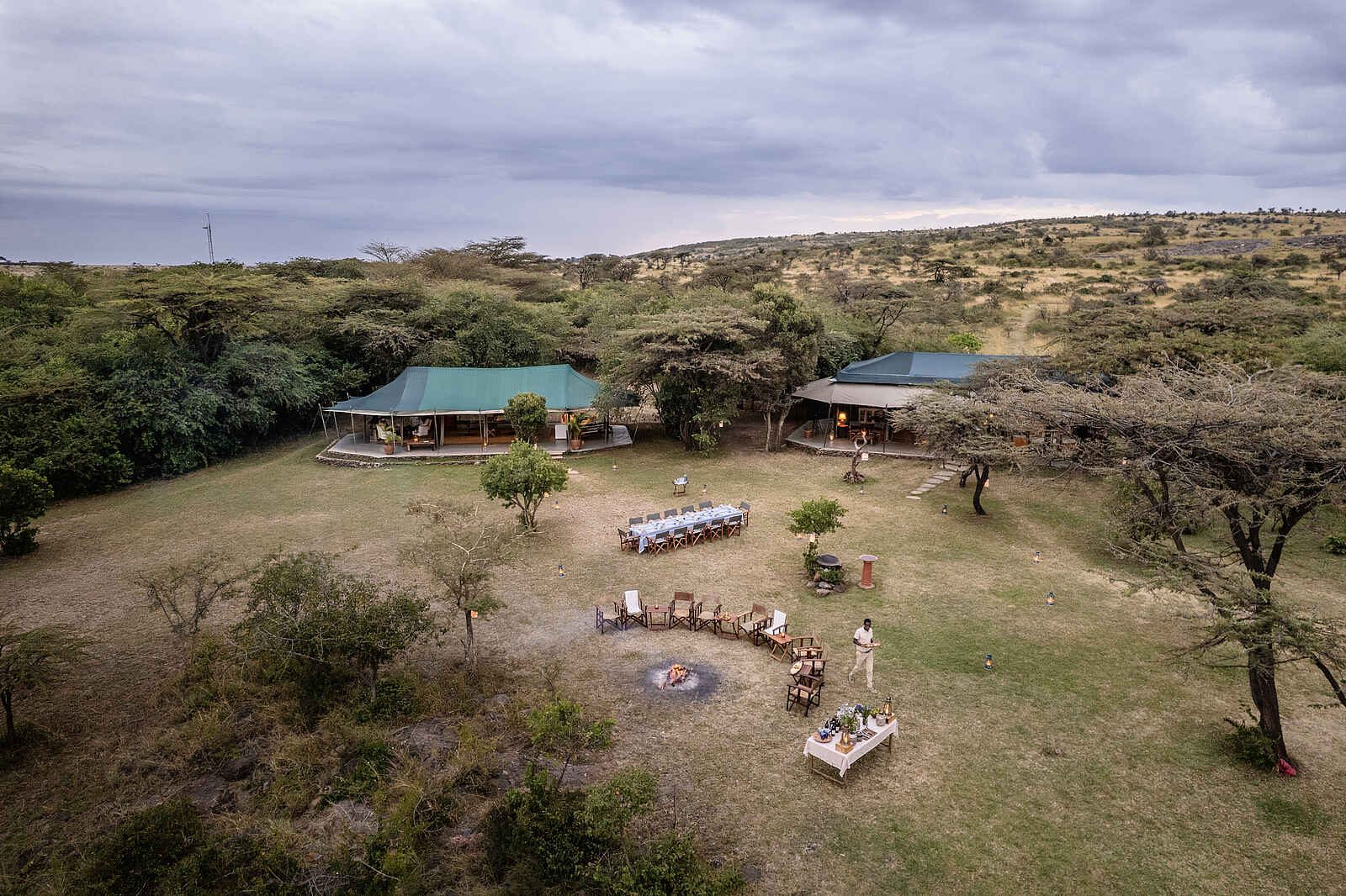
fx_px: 822
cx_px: 673
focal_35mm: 22
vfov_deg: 57.2
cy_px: 448
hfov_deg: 78.6
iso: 400
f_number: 2.8
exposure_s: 1/50
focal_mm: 8.38
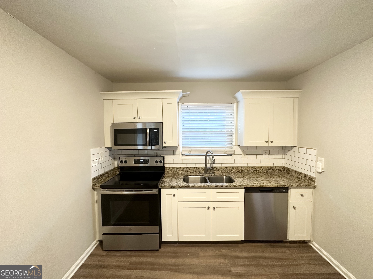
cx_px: 186
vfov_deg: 85.7
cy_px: 140
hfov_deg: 102.1
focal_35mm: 14
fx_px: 151
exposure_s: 1/60
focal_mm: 2.22
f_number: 2.2
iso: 320
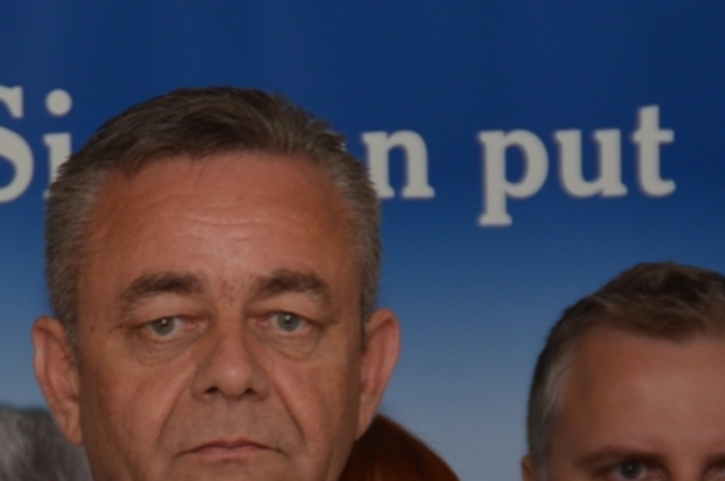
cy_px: 476
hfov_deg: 5.5
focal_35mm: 377
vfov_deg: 3.6
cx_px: 193
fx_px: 7580
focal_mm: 125
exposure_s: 1/160
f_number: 9
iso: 400
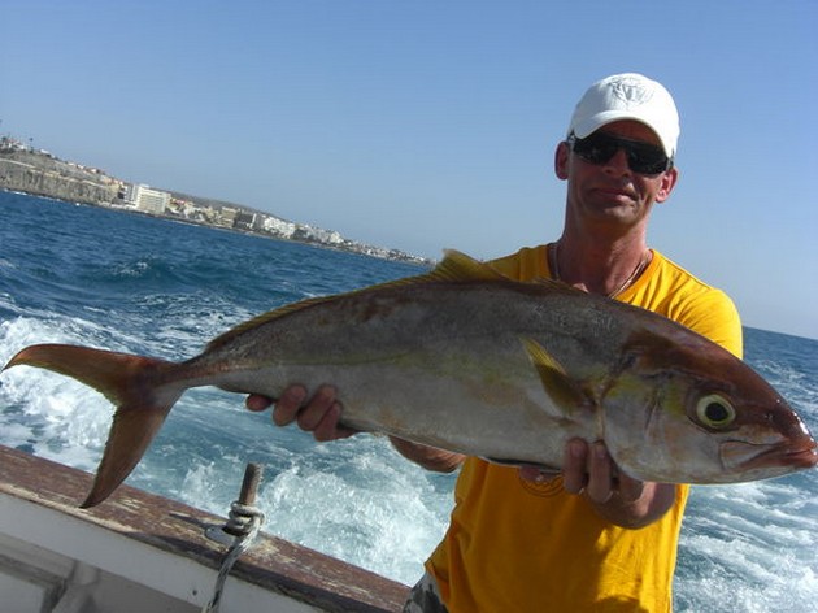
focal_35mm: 38
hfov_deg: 49.0
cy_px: 306
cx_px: 409
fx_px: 898
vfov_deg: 37.7
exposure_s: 1/200
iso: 80
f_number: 8
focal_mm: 7.9
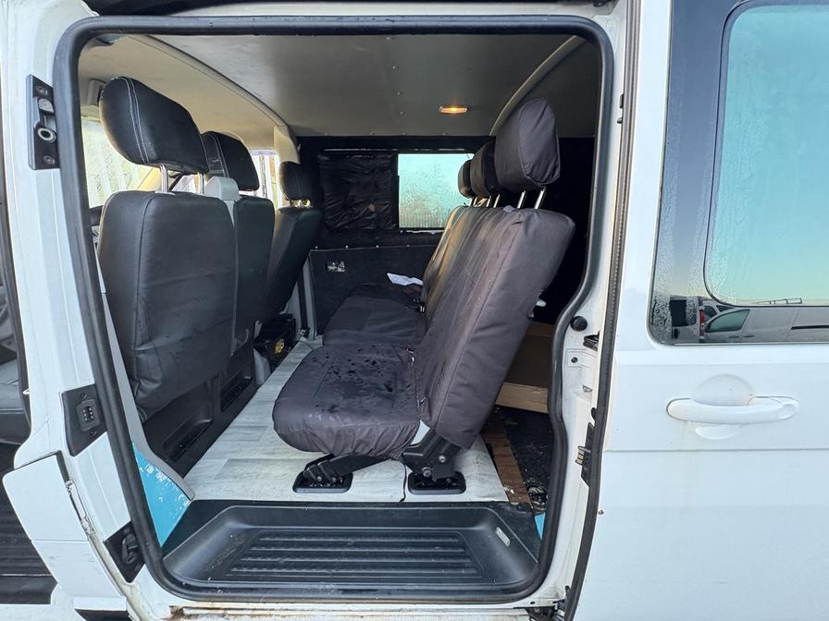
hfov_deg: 102.1
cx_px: 414
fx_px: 335
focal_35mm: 14
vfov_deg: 85.7
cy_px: 310
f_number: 2.2
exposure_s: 1/60
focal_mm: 2.22
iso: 320
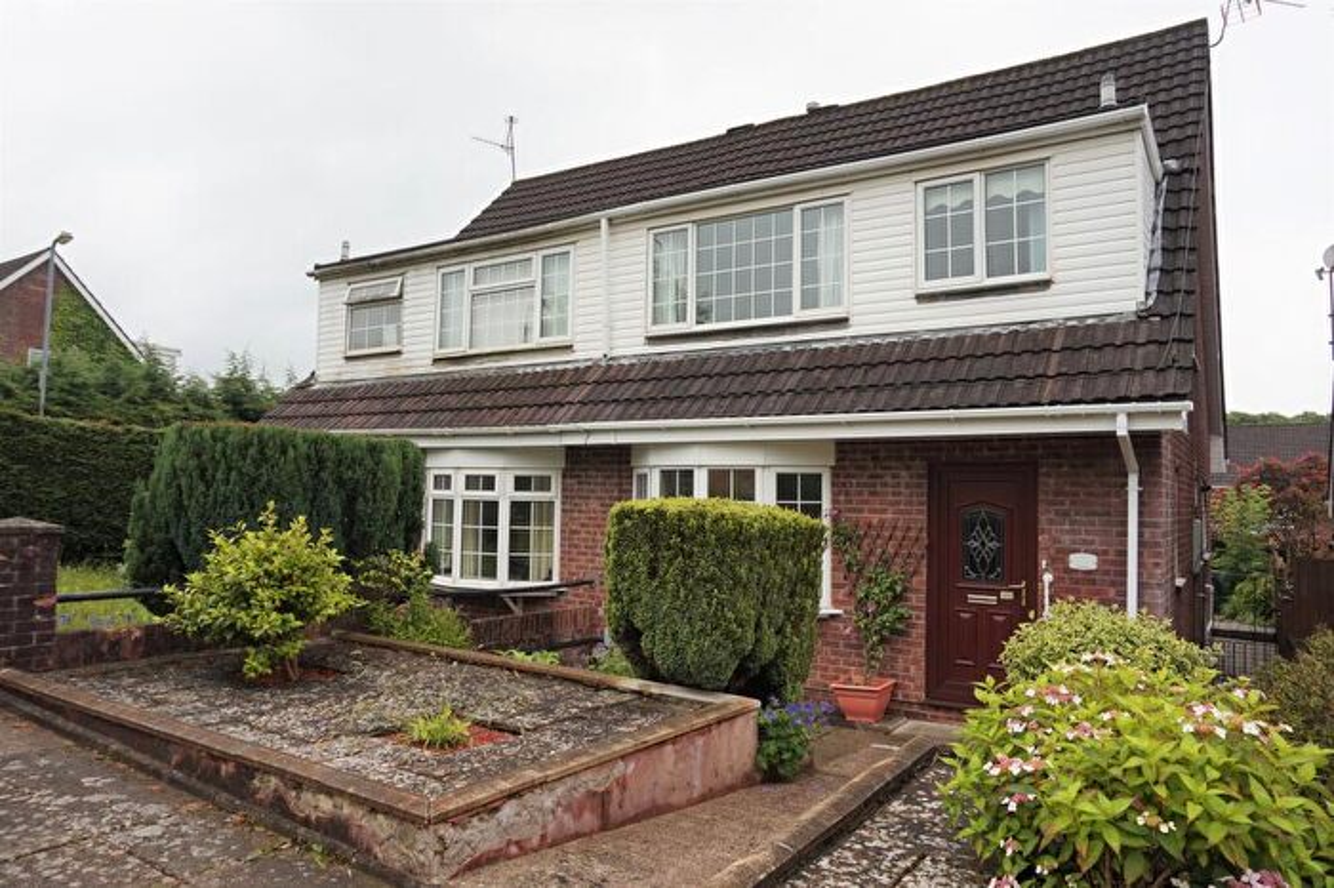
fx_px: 889
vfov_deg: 53.1
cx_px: 667
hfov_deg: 73.8
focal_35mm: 24
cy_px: 444
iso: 100
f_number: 5.6
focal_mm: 16
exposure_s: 1/80
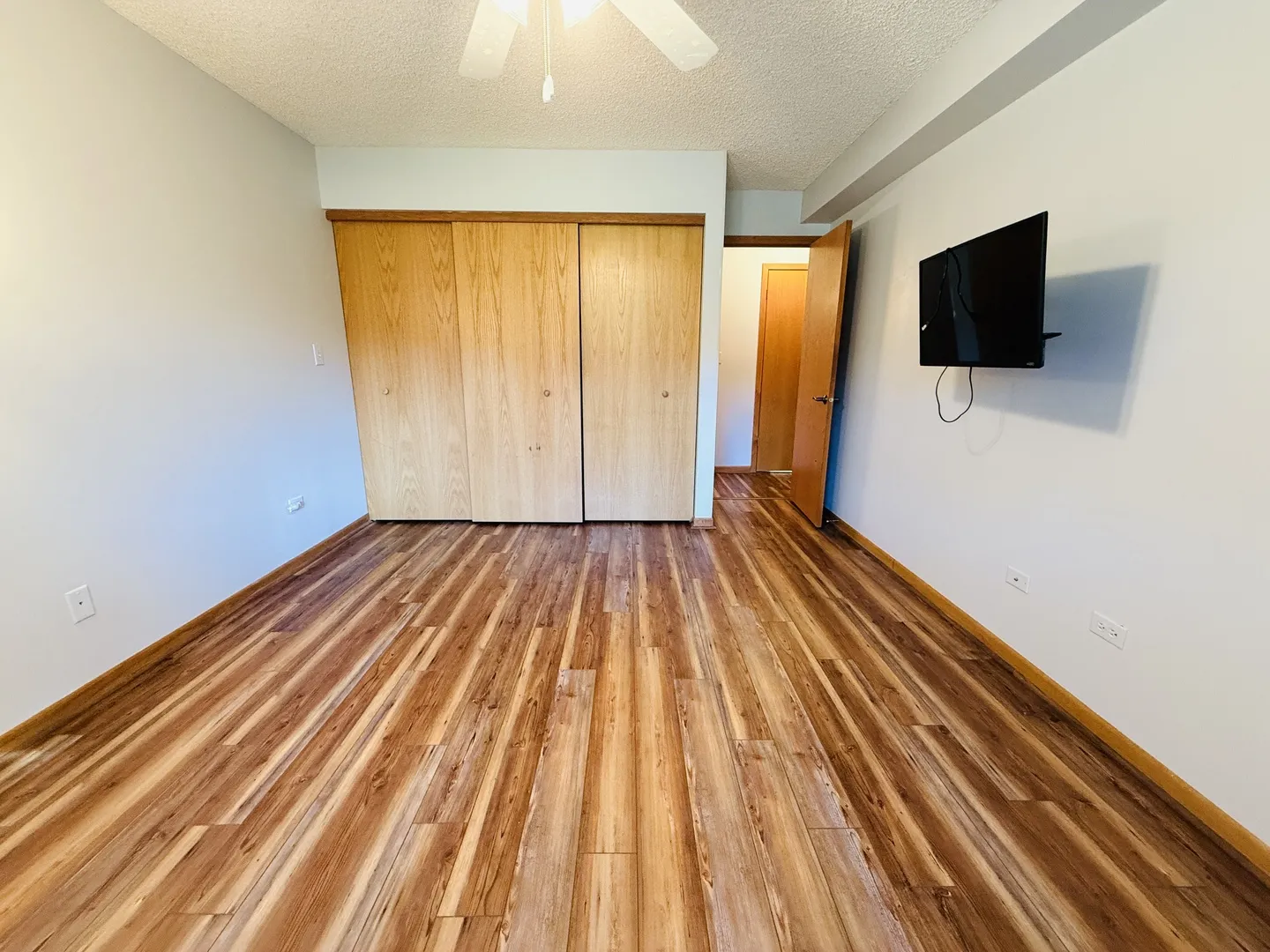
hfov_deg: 102.1
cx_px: 635
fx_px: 514
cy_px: 476
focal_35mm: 14
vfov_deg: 85.7
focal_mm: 2.22
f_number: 2.2
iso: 500
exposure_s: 1/60
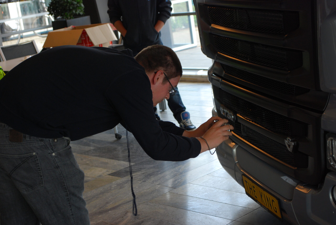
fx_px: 673
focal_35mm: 72
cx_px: 168
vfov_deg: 19.0
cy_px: 112
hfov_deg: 28.0
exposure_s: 1/60
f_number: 5.6
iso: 400
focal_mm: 48
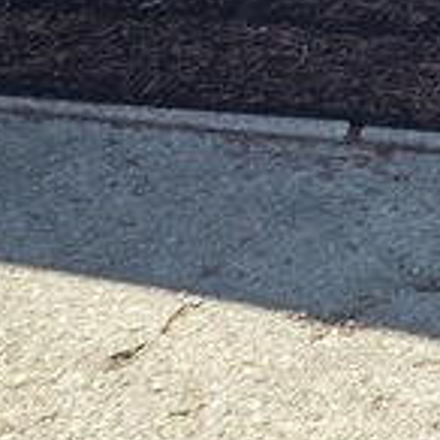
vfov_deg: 11.2
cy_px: -229
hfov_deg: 10.8
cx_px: 817
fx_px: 2157
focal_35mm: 150
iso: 80
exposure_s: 1/2010
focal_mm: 6.25
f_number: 1.7
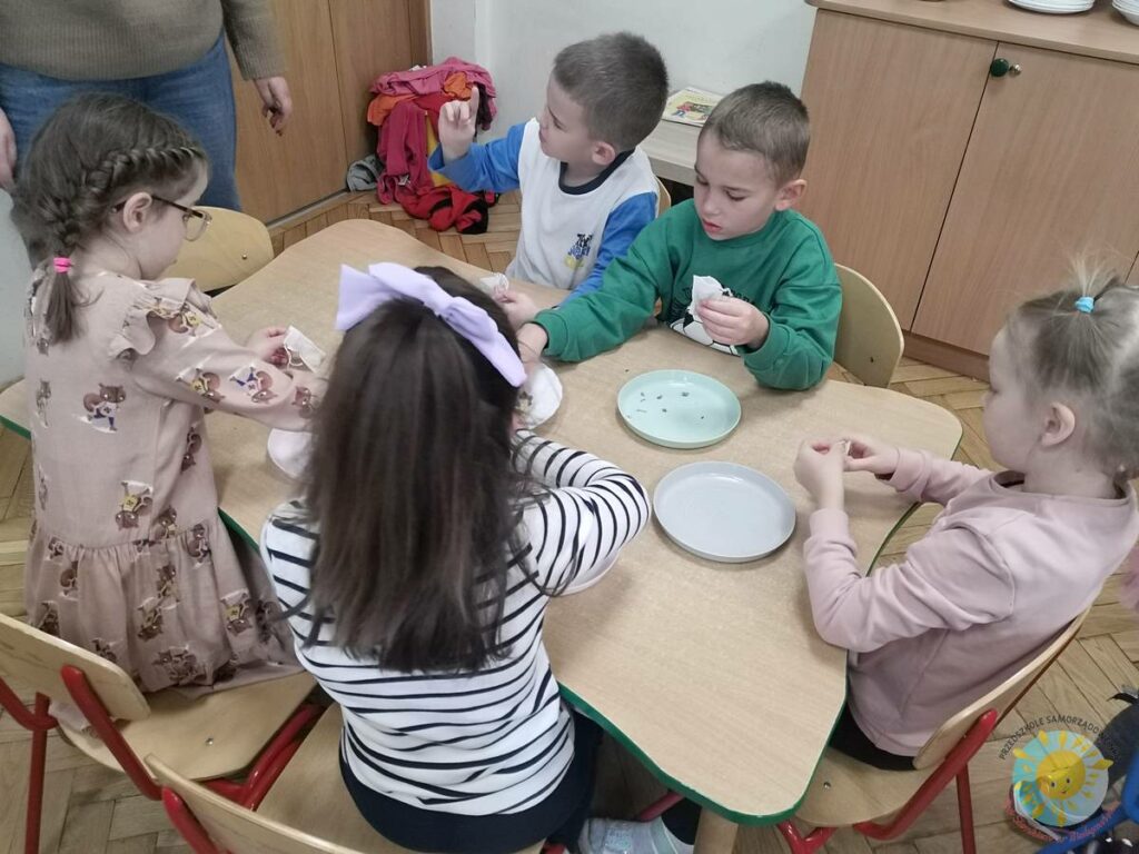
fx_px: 888
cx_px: 570
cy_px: 427
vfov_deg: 51.4
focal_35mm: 27
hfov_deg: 65.3
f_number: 1.8
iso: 320
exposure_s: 1/100
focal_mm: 5.58
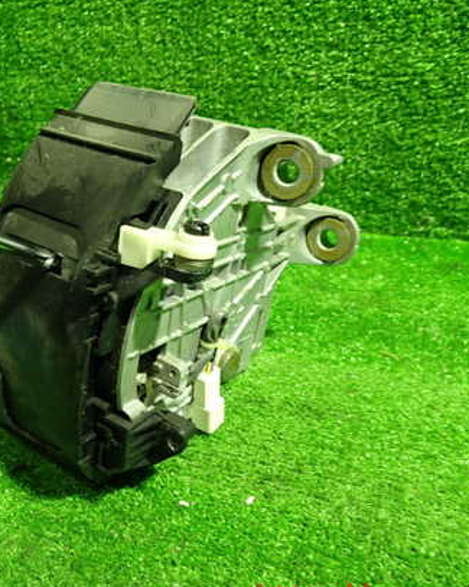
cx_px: 150
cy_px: 293
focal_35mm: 36
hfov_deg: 40.5
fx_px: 625
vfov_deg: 50.3
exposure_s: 1/30
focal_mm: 4.5
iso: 500
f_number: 2
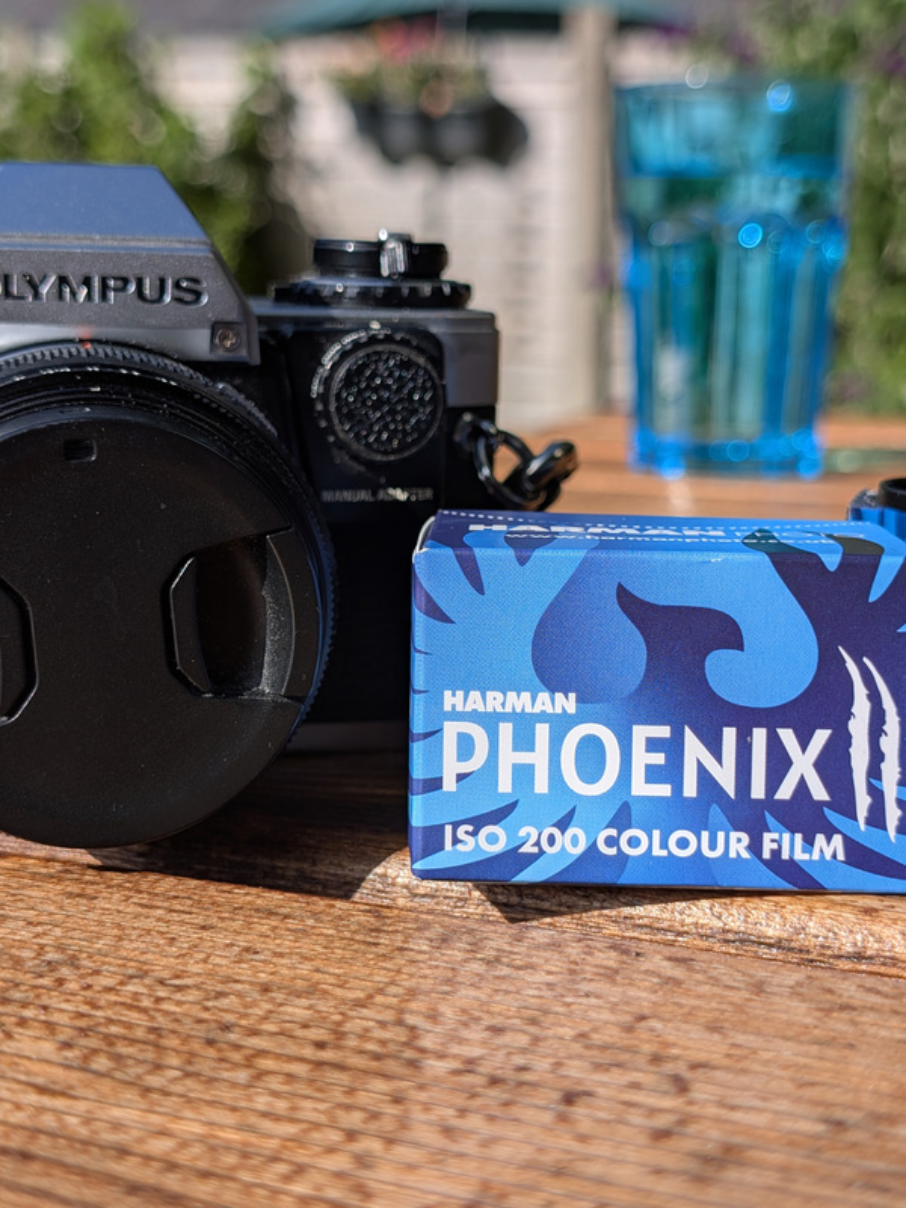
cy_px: 604
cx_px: 453
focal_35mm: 49
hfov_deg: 29.7
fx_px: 1710
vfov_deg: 38.9
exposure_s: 1/1233
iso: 18
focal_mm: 6.9
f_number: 1.68
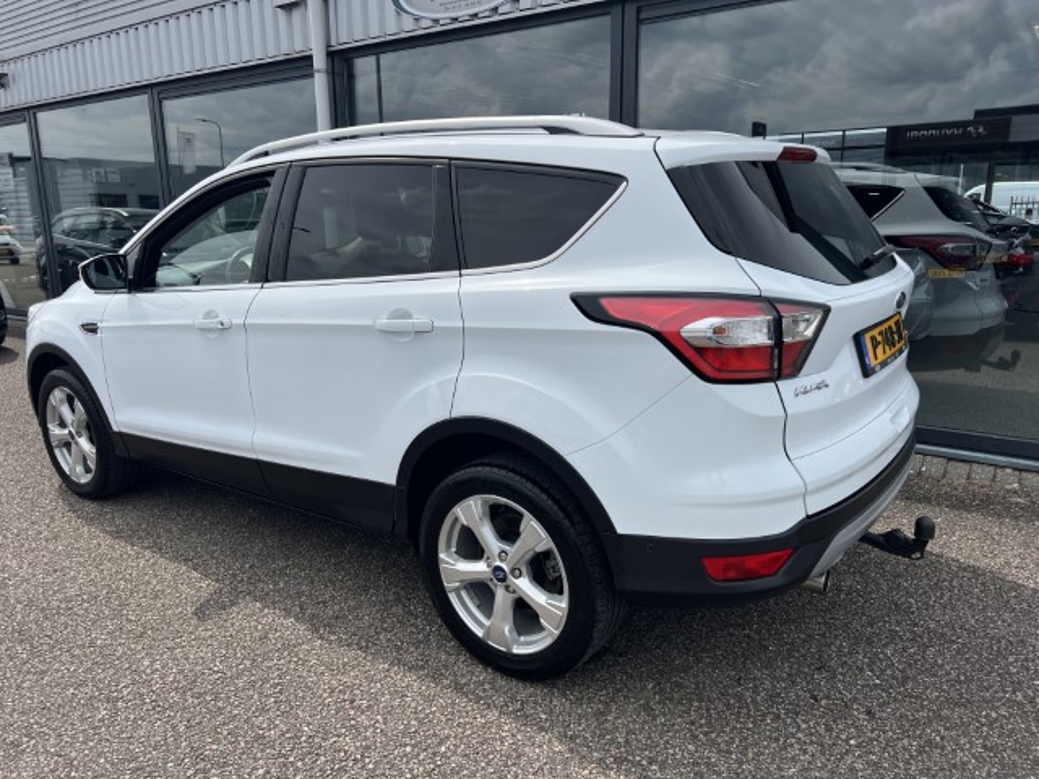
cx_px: 520
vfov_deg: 53.1
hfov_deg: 67.3
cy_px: 390
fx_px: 780
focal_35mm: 26
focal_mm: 5.7
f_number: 1.5
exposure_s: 1/5319
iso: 50
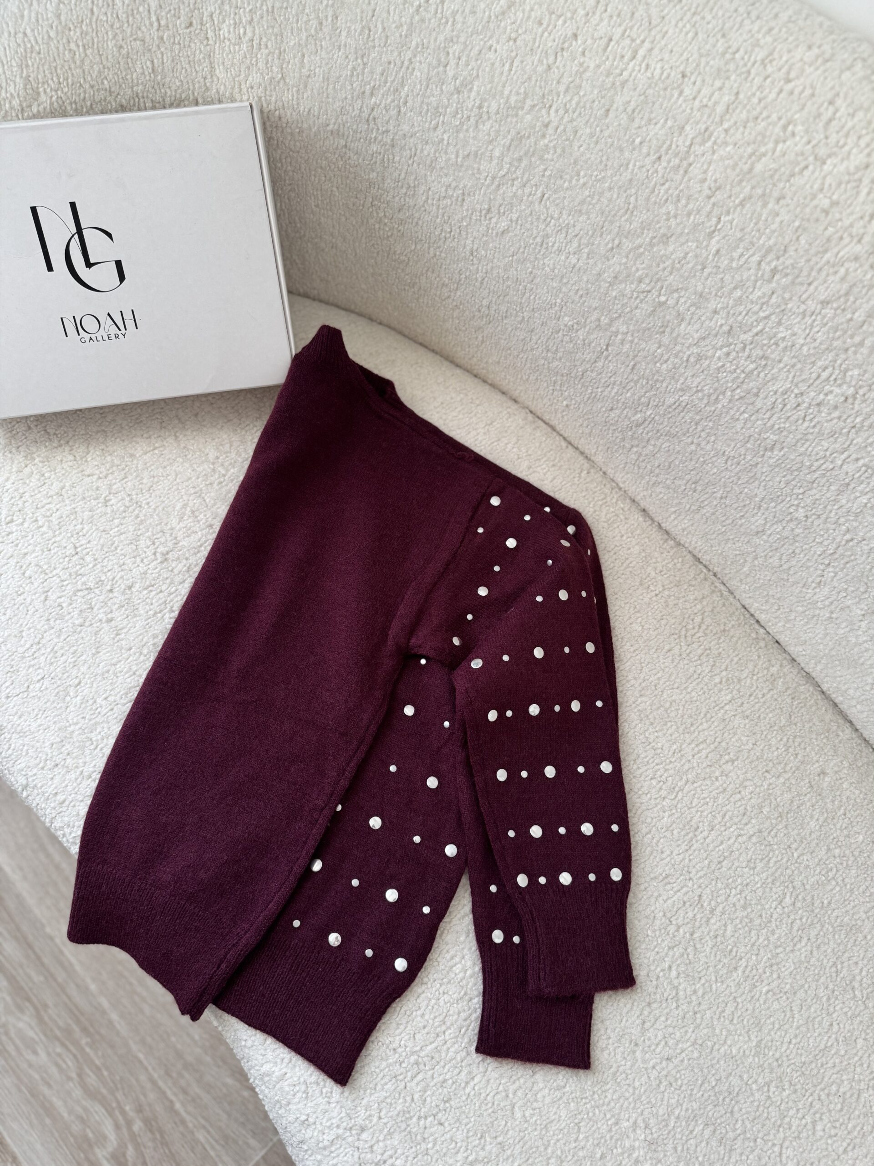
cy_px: 583
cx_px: 437
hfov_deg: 56.8
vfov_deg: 71.6
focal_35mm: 24
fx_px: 808
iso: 200
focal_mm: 6.76
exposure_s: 1/121
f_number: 1.78
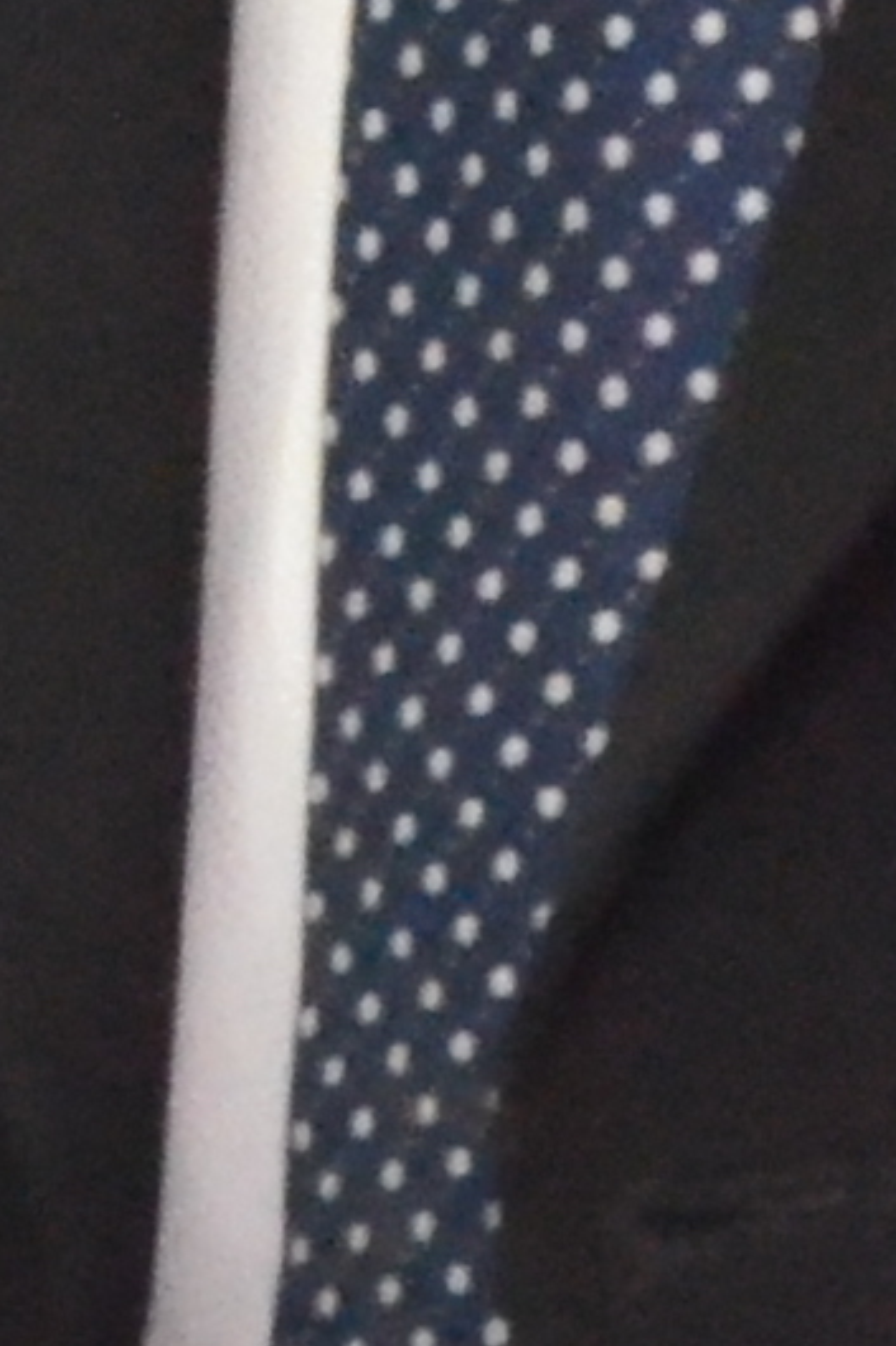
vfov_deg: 2.1
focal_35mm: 974
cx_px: -1086
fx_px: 36384
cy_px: -1056
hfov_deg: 1.4
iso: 5000
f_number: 11
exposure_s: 1/60
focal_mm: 70
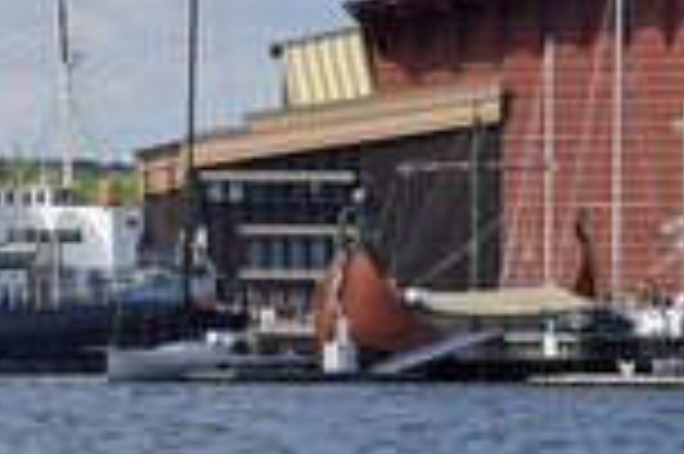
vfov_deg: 5.0
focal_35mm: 276
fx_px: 5238
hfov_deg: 7.5
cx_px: 297
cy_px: 45
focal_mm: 100
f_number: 8
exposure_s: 1/800
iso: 200
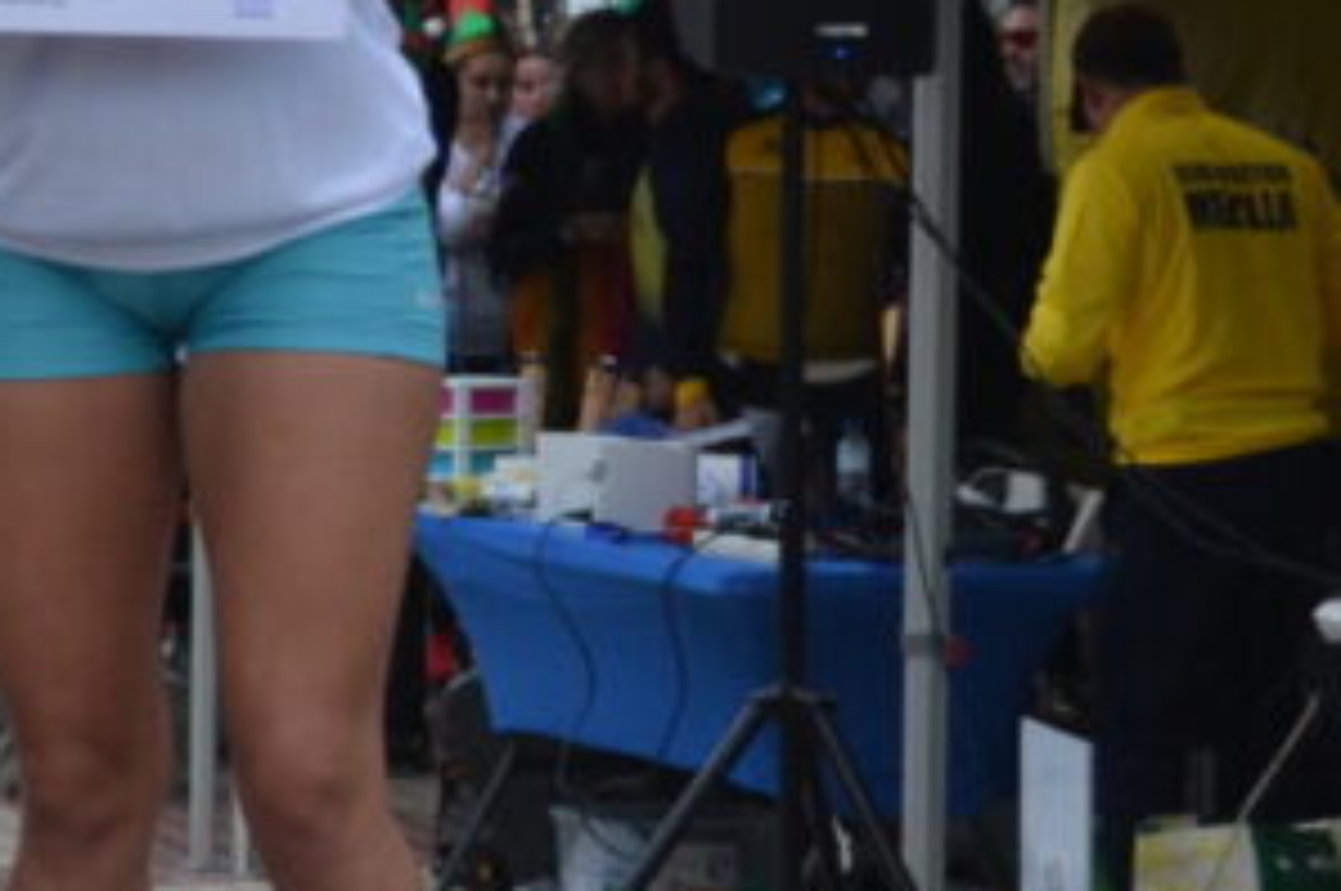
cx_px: -171
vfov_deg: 6.9
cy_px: -171
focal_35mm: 196
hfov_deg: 10.4
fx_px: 7293
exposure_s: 1/640
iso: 400
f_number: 4.8
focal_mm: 38
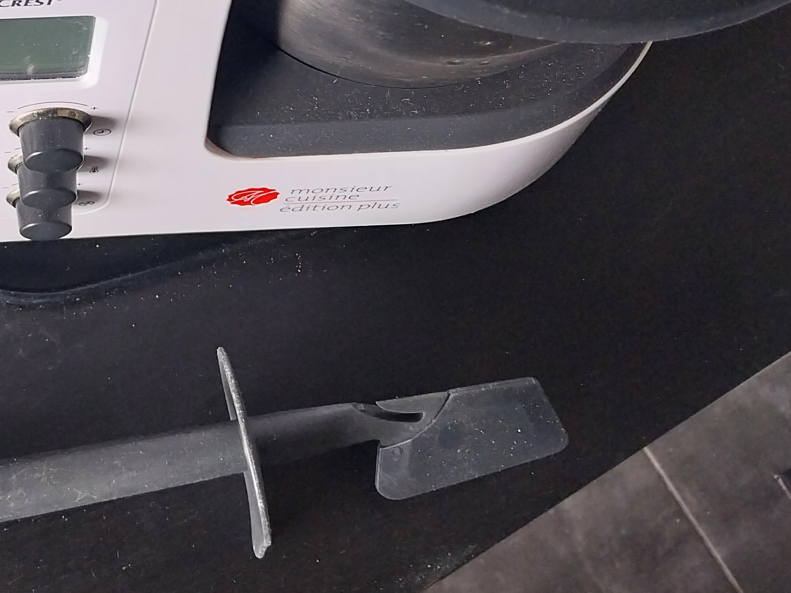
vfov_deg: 24.3
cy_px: 28
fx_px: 1325
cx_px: -49
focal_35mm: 58
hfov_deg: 30.2
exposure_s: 1/50
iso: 80
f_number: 1.8
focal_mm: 4
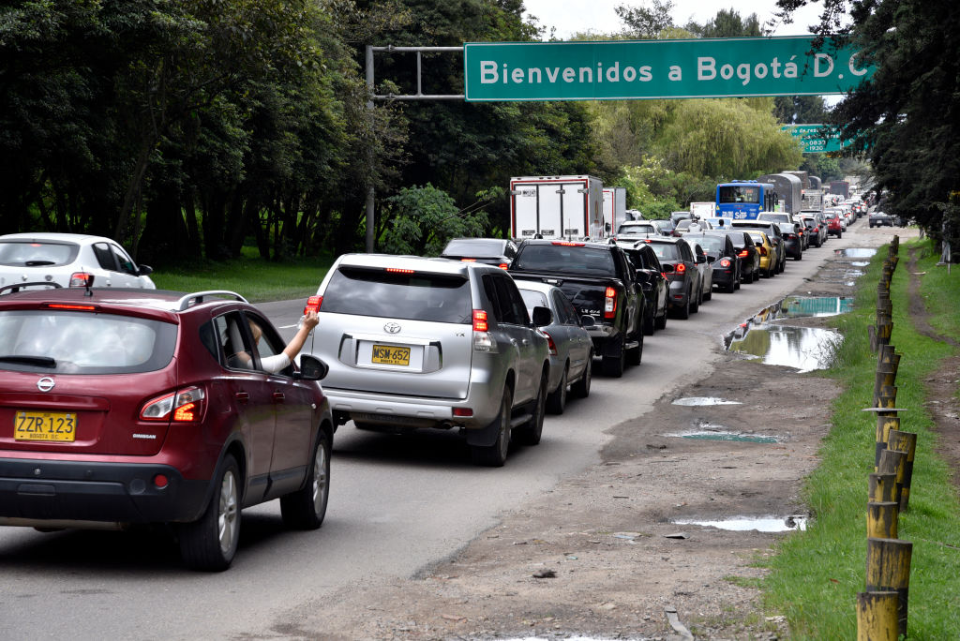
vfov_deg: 13.1
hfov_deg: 19.4
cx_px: 480
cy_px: 320
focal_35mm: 105
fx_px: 2801
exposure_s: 1/125
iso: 200
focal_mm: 105
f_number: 10
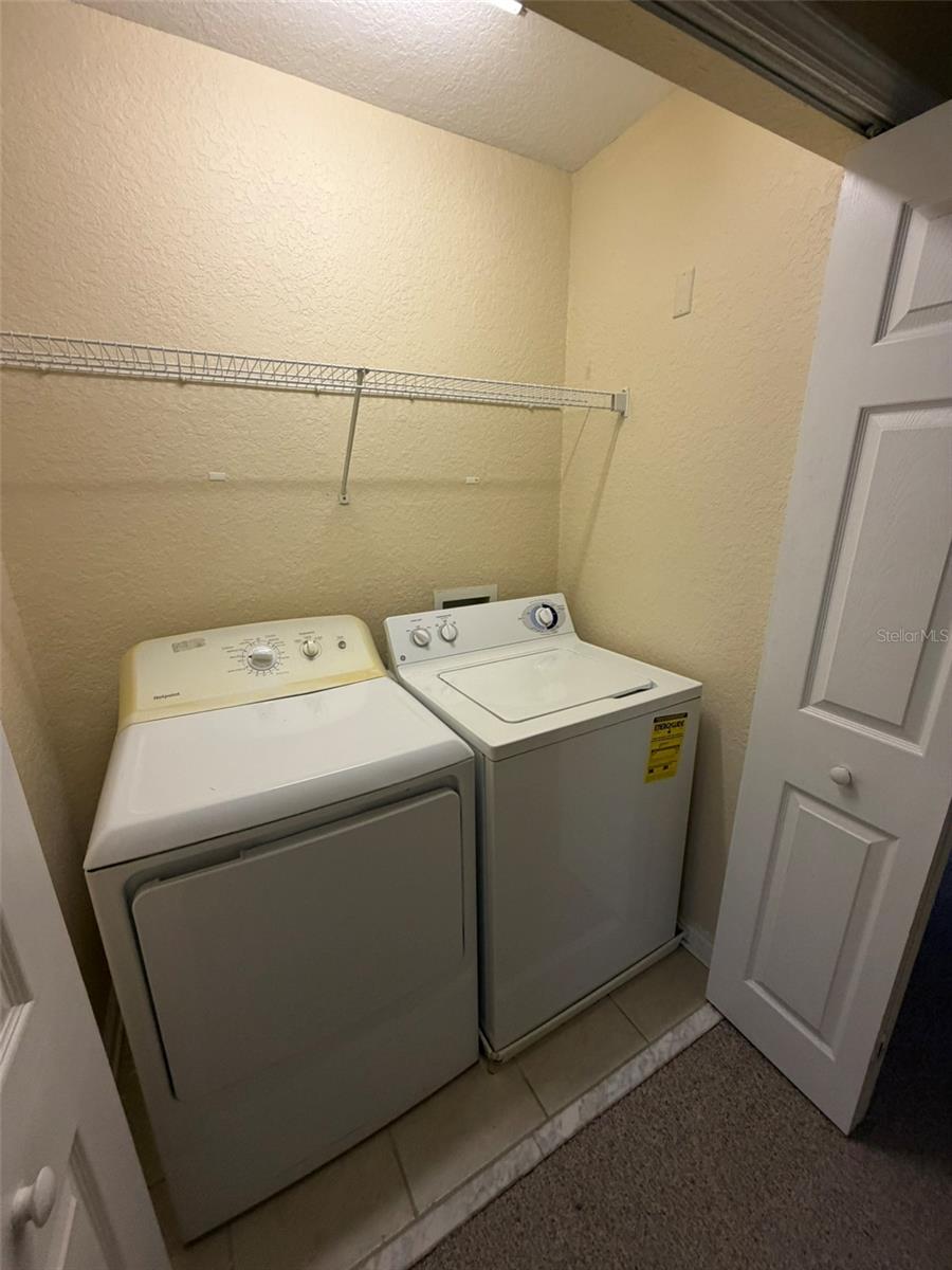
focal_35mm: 14
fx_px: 513
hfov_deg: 85.7
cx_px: 476
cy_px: 635
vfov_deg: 102.1
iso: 200
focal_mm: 2.22
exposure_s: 1/60
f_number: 2.2
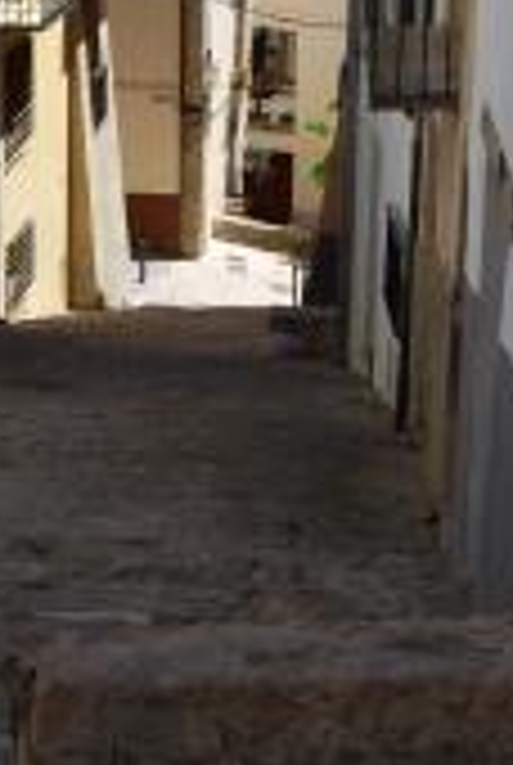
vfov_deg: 22.9
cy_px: 122
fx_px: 1852
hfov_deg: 15.6
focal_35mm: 87
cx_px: 63
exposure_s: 1/200
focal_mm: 22
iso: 100
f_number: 7.1
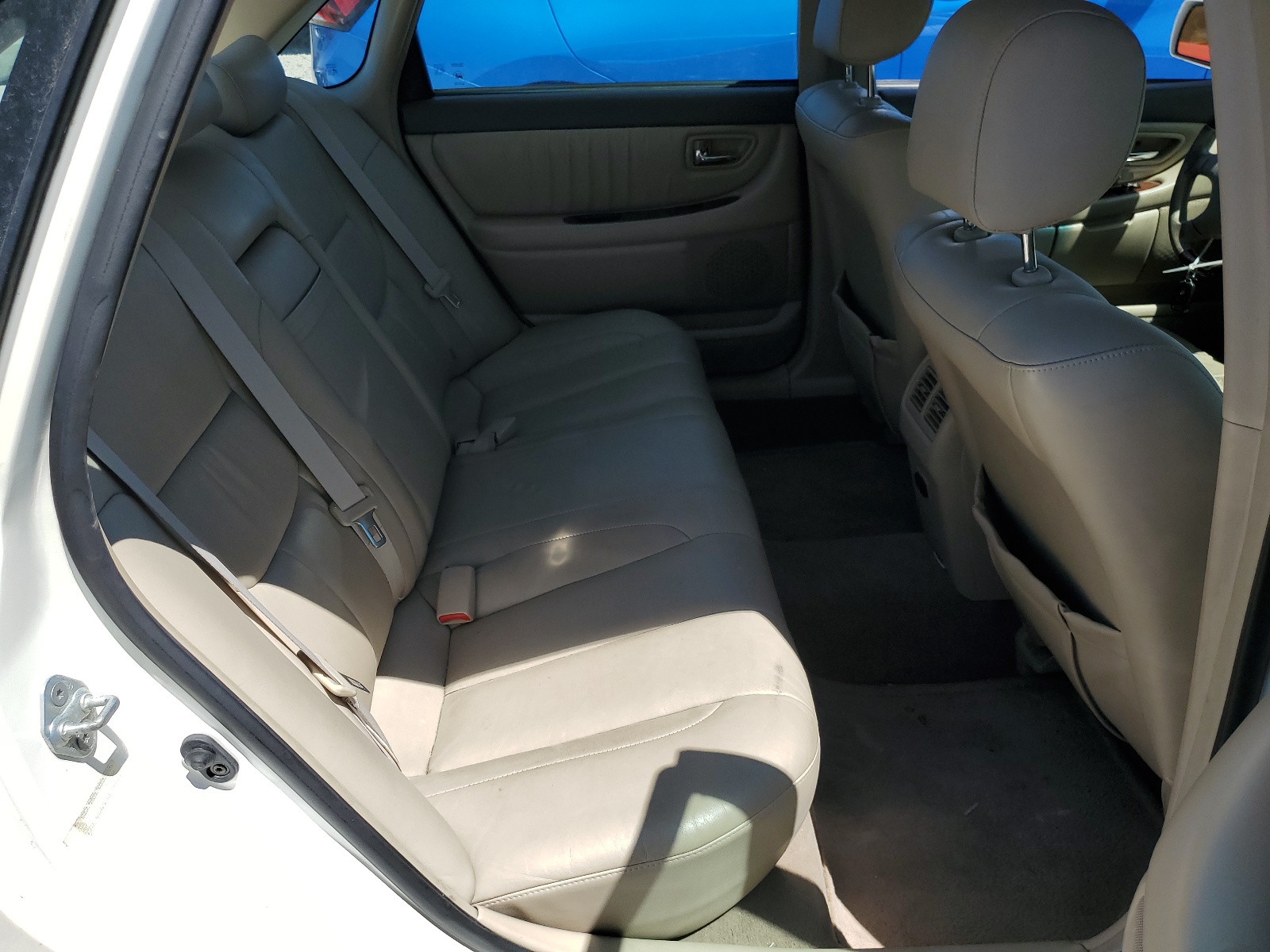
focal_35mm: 26
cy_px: 476
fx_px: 954
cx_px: 635
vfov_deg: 53.1
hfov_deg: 67.3
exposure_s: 1/2500
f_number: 1.5
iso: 50
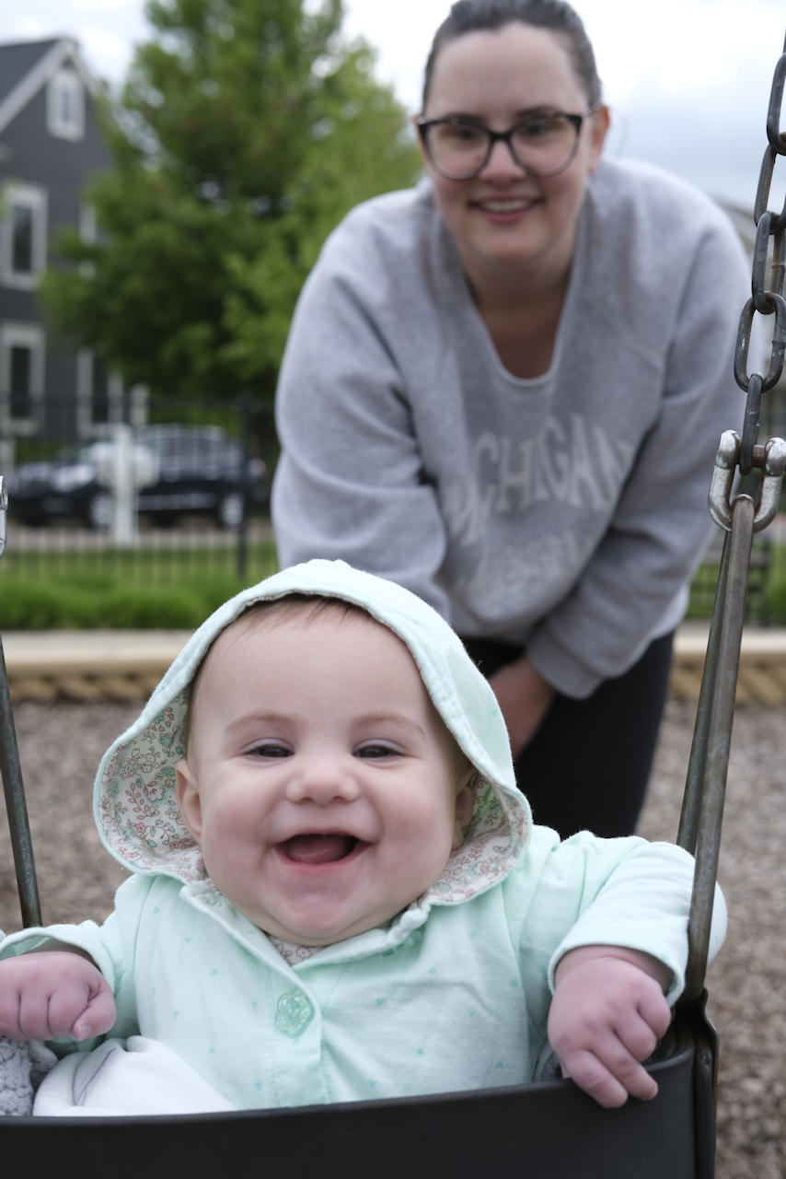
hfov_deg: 25.5
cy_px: 590
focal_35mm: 53
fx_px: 1735
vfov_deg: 37.5
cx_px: 393
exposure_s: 1/420
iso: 160
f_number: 5
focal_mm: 35
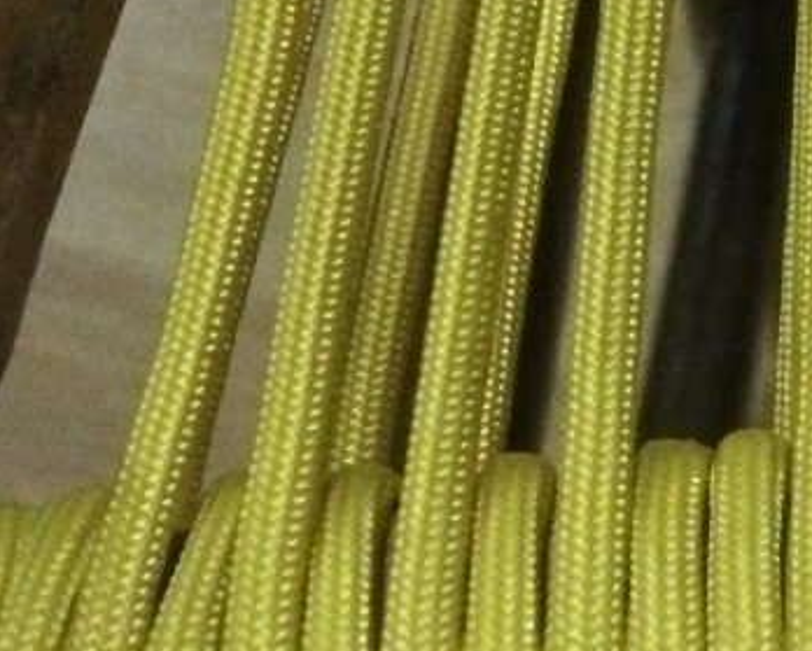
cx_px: 1115
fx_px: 2910
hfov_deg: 15.0
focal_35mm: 121
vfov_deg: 12.6
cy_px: 642
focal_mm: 4.12
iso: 500
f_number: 2.2
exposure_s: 1/15
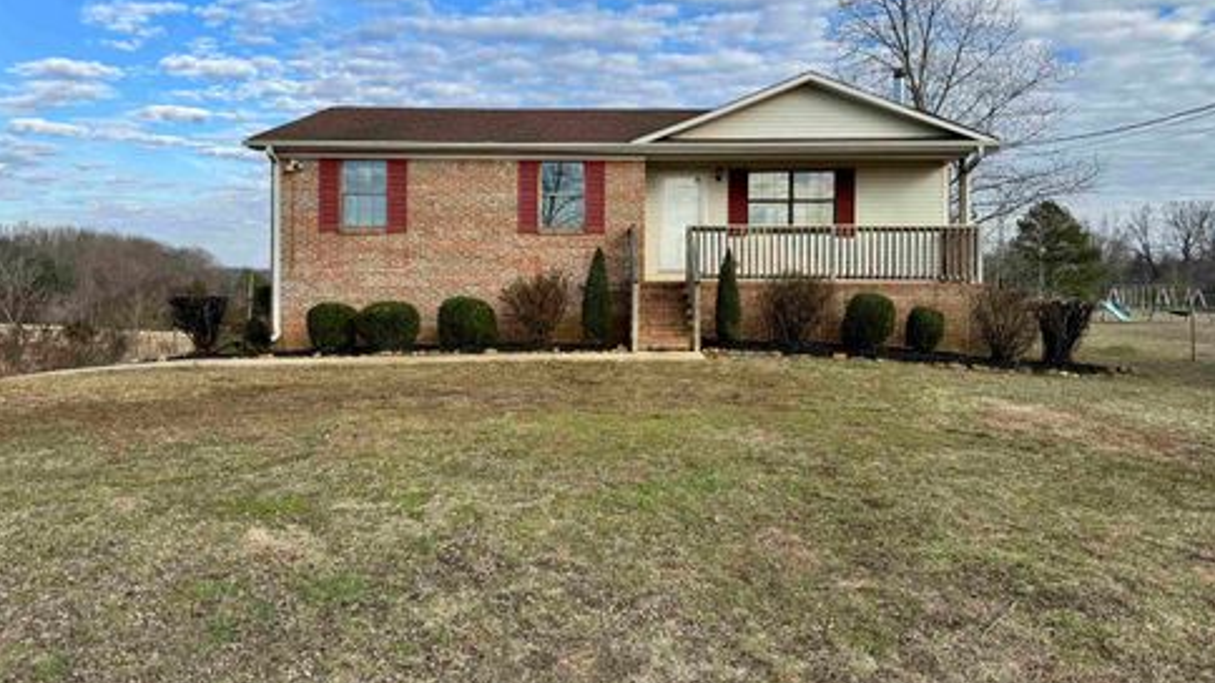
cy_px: 270
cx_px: 623
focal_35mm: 27
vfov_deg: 42.6
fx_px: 870
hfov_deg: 69.9
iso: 80
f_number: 1.78
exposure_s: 1/2710
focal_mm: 6.76
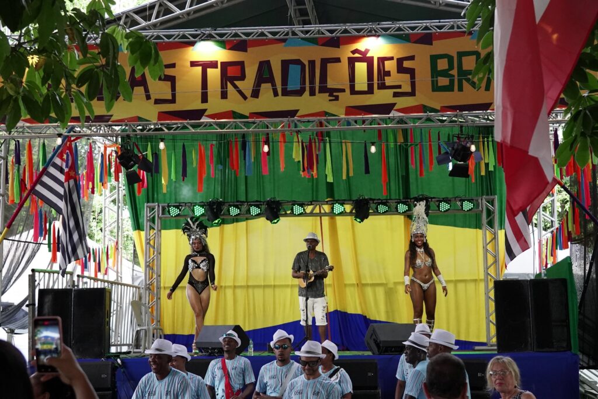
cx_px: 299
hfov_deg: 36.2
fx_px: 914
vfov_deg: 24.6
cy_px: 200
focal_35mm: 55
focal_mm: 37
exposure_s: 1/1250
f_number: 4.5
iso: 5000
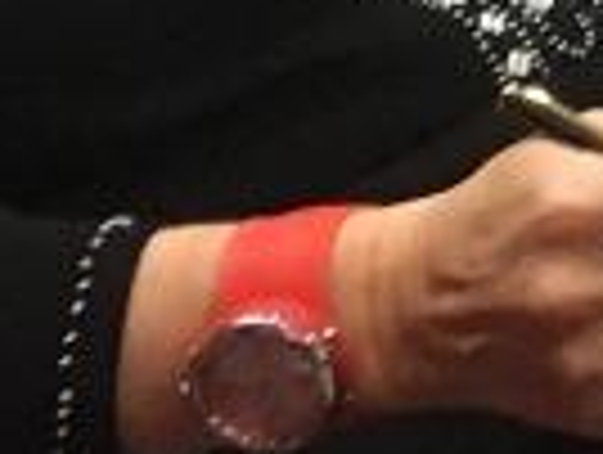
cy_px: -607
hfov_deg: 7.9
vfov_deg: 6.4
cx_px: 1714
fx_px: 3857
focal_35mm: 221
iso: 250
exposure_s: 1/17
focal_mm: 4.15
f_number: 2.2
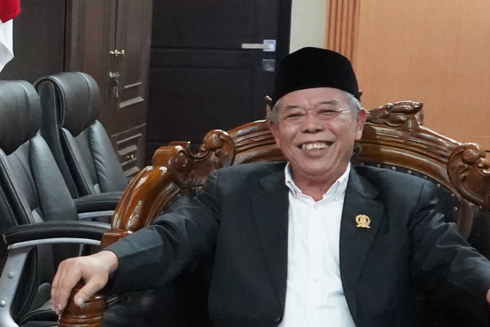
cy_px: 196
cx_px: 317
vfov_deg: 34.9
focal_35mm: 38
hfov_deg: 50.0
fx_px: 517
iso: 12800
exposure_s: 1/160
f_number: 4
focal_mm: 28
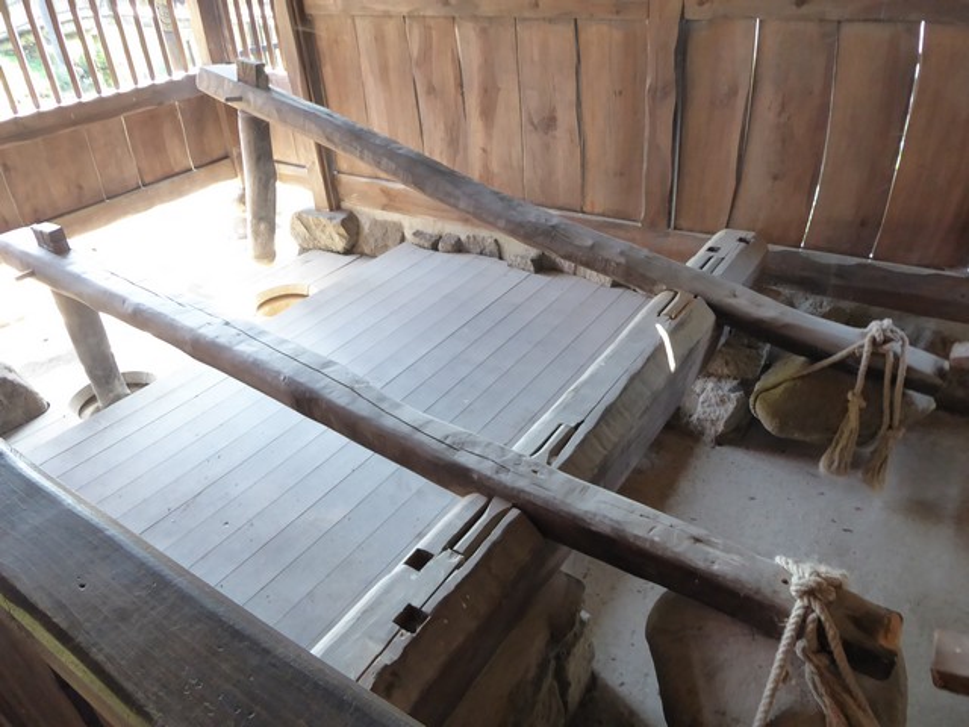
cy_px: 364
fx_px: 700
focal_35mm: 25
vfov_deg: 54.9
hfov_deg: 69.4
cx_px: 484
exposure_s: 1/30
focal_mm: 4.3
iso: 400
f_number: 3.3
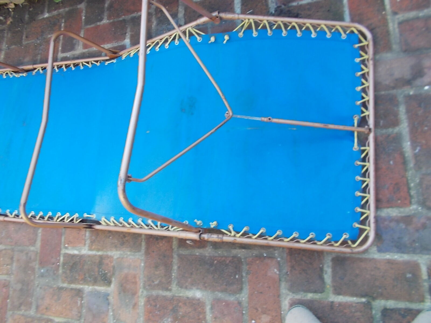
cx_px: 216
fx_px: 324
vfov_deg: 53.1
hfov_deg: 67.3
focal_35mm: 26
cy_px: 162
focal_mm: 4.6
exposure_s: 1/30
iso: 80
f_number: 3.2
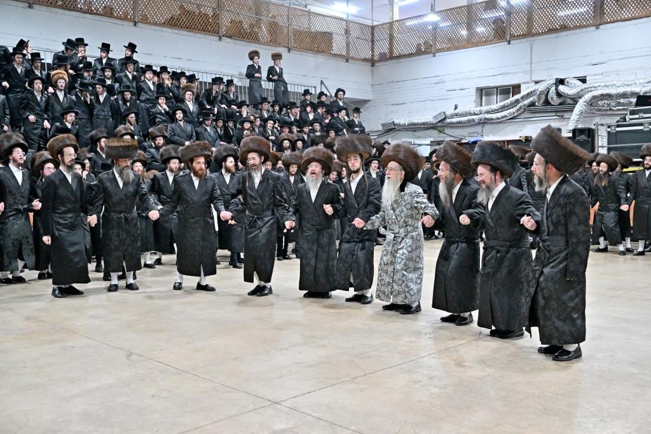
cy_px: 217
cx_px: 326
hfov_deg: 54.4
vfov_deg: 37.9
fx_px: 633
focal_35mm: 35
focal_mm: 35
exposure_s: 1/250
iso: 2000
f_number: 4
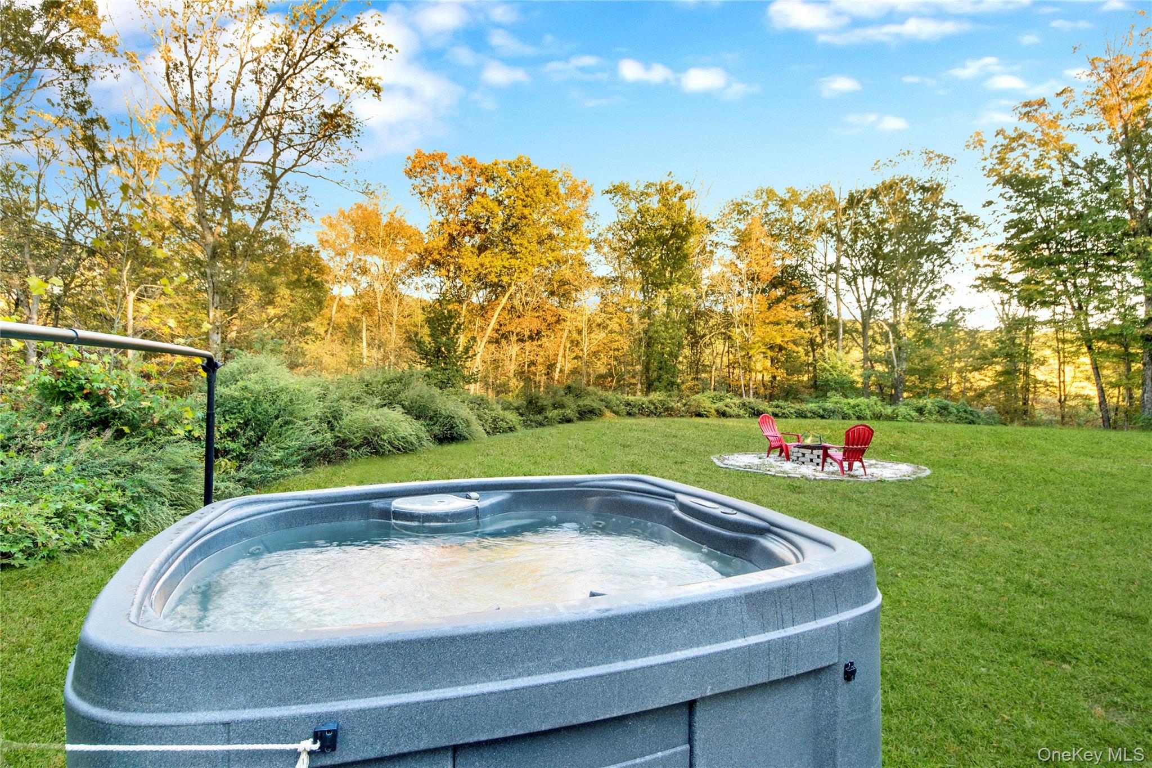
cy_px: 384
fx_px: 552
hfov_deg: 92.4
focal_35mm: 17
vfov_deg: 69.6
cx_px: 576
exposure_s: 1/10
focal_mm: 11.5
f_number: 8
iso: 100
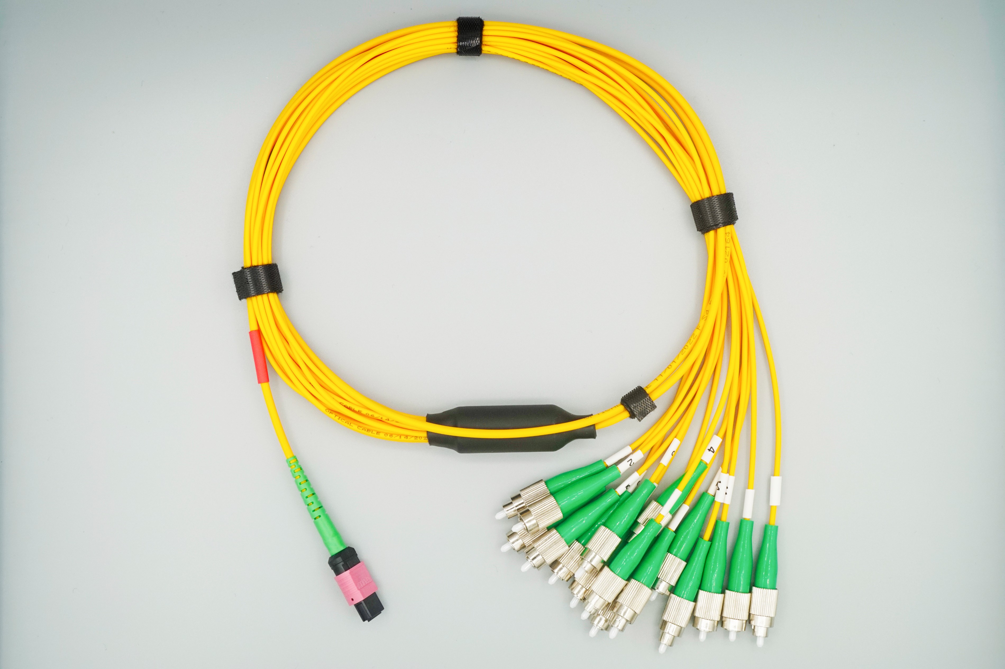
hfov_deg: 43.6
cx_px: 502
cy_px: 334
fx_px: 1255
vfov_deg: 29.8
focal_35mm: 45
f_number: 9
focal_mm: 30
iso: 320
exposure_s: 1/250
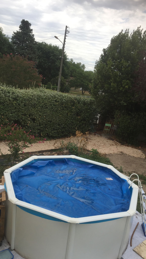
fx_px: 220
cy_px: 131
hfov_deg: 36.6
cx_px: 85
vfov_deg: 61.0
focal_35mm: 32
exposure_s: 1/1130
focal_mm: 4.15
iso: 32
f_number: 2.2
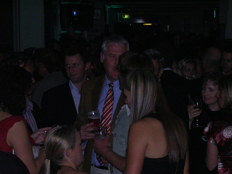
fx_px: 778
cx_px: 116
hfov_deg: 17.0
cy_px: 87
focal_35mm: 116
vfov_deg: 12.8
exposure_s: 1/60.1
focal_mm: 17.4
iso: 200
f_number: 4.9
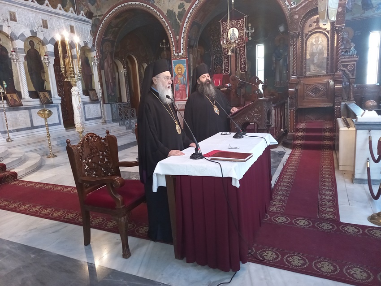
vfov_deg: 54.9
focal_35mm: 25
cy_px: 143
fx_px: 275
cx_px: 190
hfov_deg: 69.4
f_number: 2
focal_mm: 4.6
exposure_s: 1/25
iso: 400
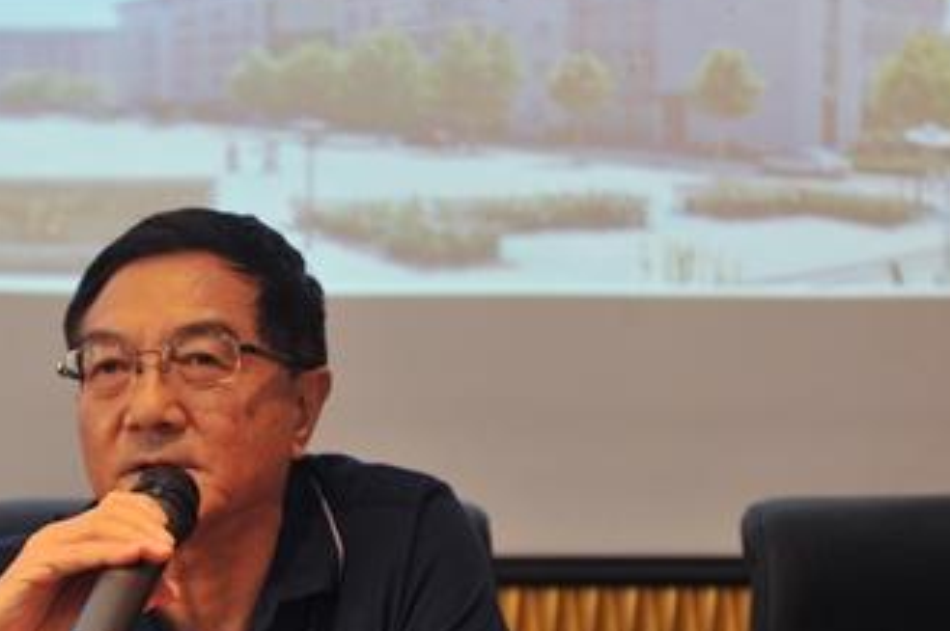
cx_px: 185
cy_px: 450
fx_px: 2794
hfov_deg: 19.1
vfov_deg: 12.9
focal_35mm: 106
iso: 1600
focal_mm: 62
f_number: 4
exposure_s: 1/125
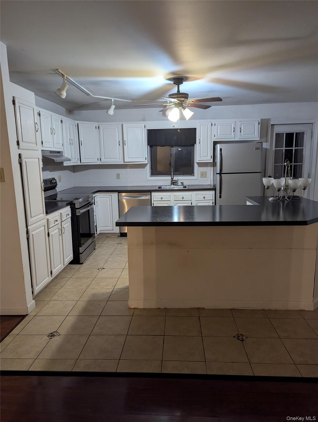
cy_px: 211
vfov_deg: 71.5
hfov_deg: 56.9
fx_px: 293
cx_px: 159
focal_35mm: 24
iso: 1232
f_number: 1.85
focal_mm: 6.81
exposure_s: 1/120
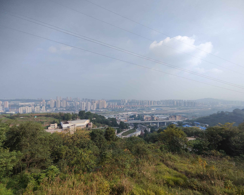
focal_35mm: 17
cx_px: 130
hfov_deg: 89.5
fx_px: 123
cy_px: 99
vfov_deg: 77.0
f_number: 2.2
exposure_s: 1/1282
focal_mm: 1.65
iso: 50
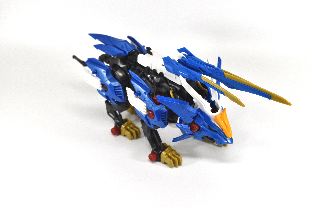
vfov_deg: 25.1
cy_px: 104
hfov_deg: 36.9
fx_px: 468
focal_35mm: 54
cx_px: 156
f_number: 7.1
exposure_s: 1/200
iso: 400
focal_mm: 36
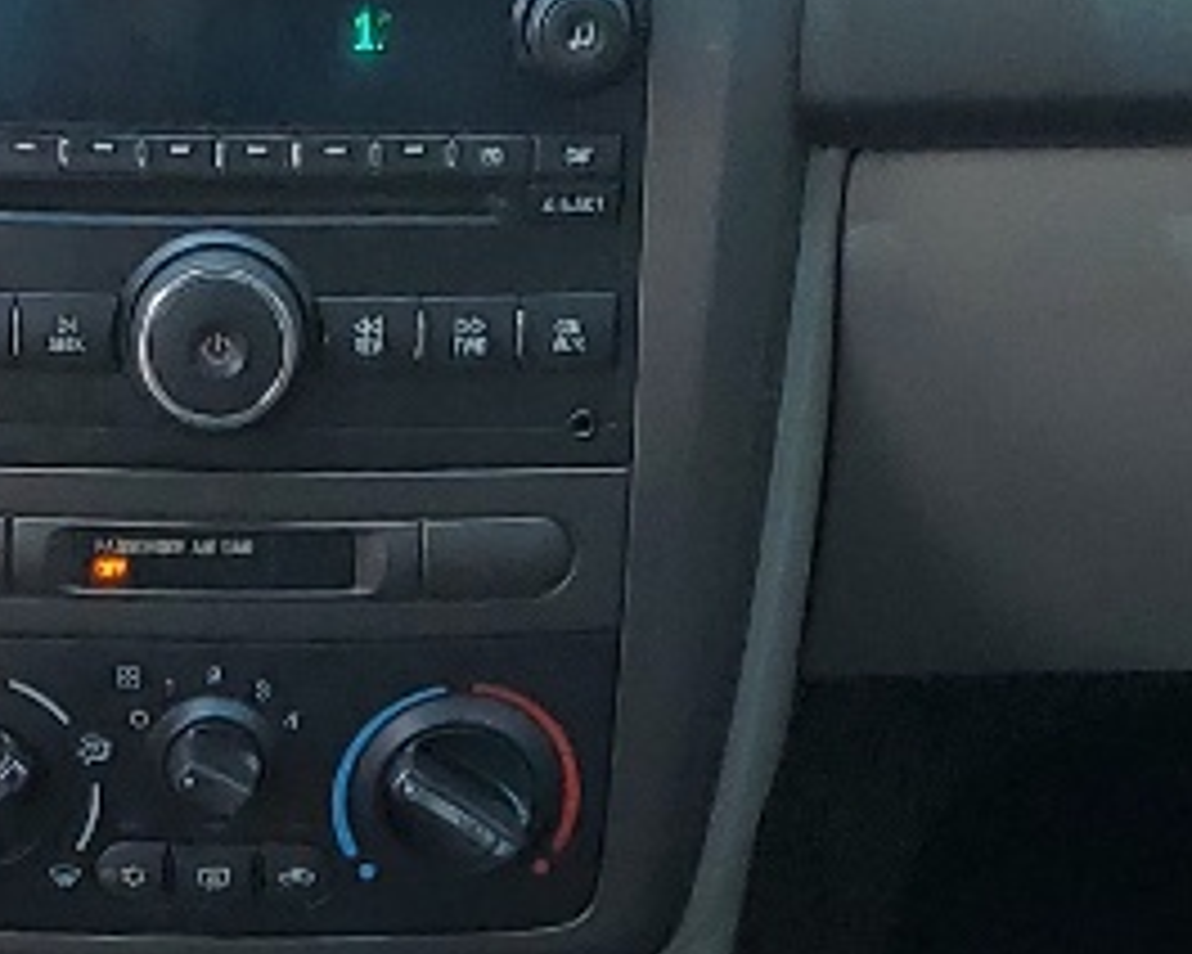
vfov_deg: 9.7
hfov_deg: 12.5
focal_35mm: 153
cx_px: 58
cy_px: 1566
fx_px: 5398
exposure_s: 1/556
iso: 50
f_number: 1.5
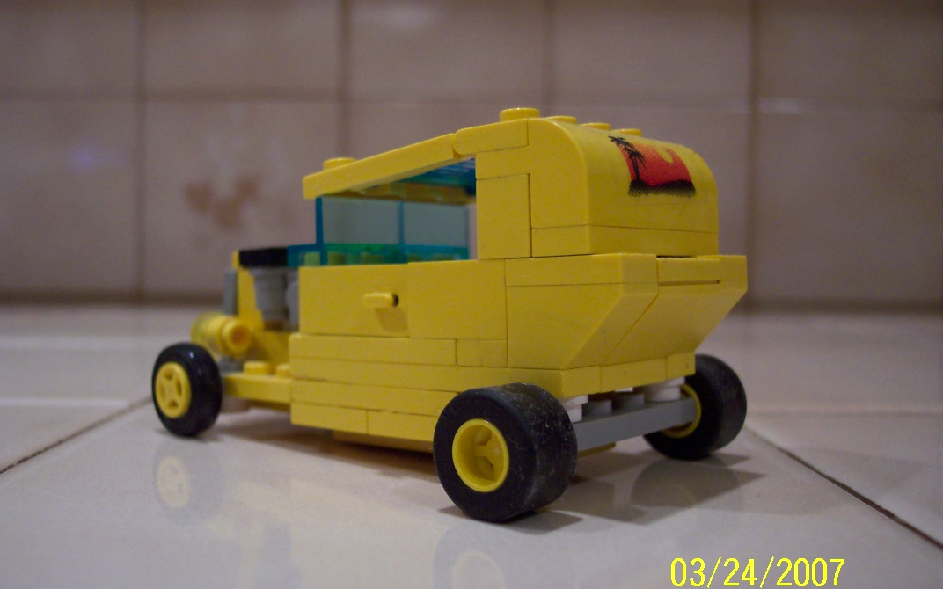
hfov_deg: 50.4
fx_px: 1002
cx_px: 470
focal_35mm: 39
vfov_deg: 32.8
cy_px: 310
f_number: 2.8
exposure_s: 1/45
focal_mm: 8
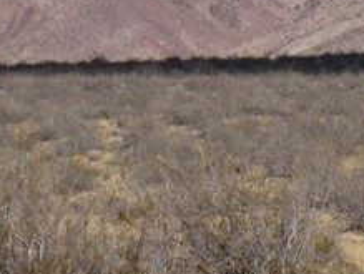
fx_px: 7373
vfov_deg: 2.1
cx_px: 120
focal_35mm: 700
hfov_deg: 2.8
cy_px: -7
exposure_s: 1/500
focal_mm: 43
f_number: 5.7
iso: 64
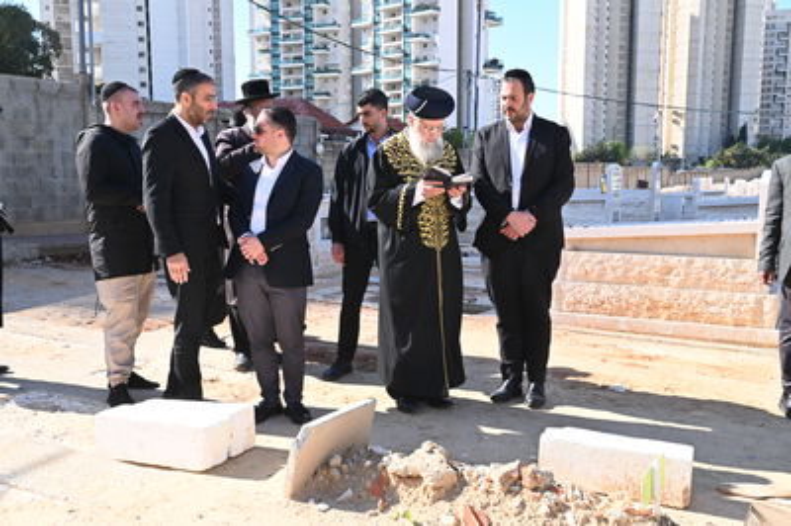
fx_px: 834
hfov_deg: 50.7
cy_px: 263
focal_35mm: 38
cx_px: 396
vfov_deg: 35.0
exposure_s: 1/125
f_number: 20
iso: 640
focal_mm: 38
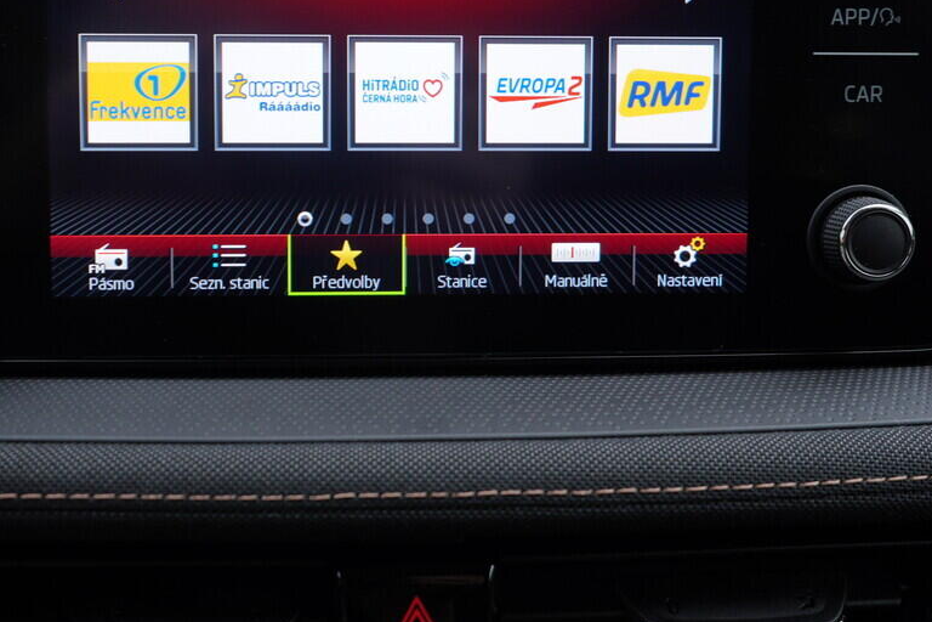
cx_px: 387
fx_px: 1243
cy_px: 216
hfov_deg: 41.0
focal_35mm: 48
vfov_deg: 27.9
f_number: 3.2
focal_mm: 24
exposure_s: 1/60
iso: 125
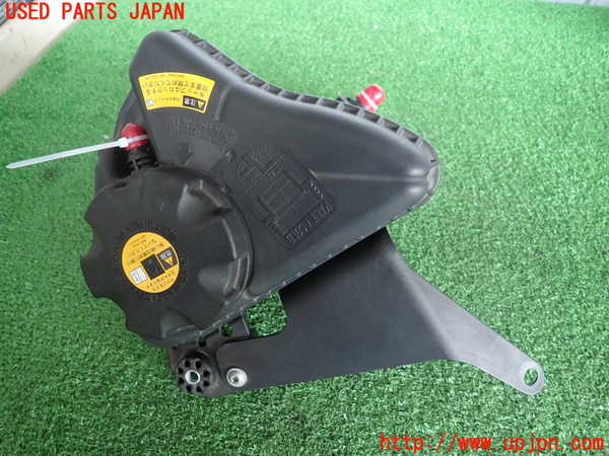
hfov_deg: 69.4
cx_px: 304
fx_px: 440
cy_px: 228
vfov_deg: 54.9
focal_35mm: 25
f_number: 2
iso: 160
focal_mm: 4.5
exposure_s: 1/60
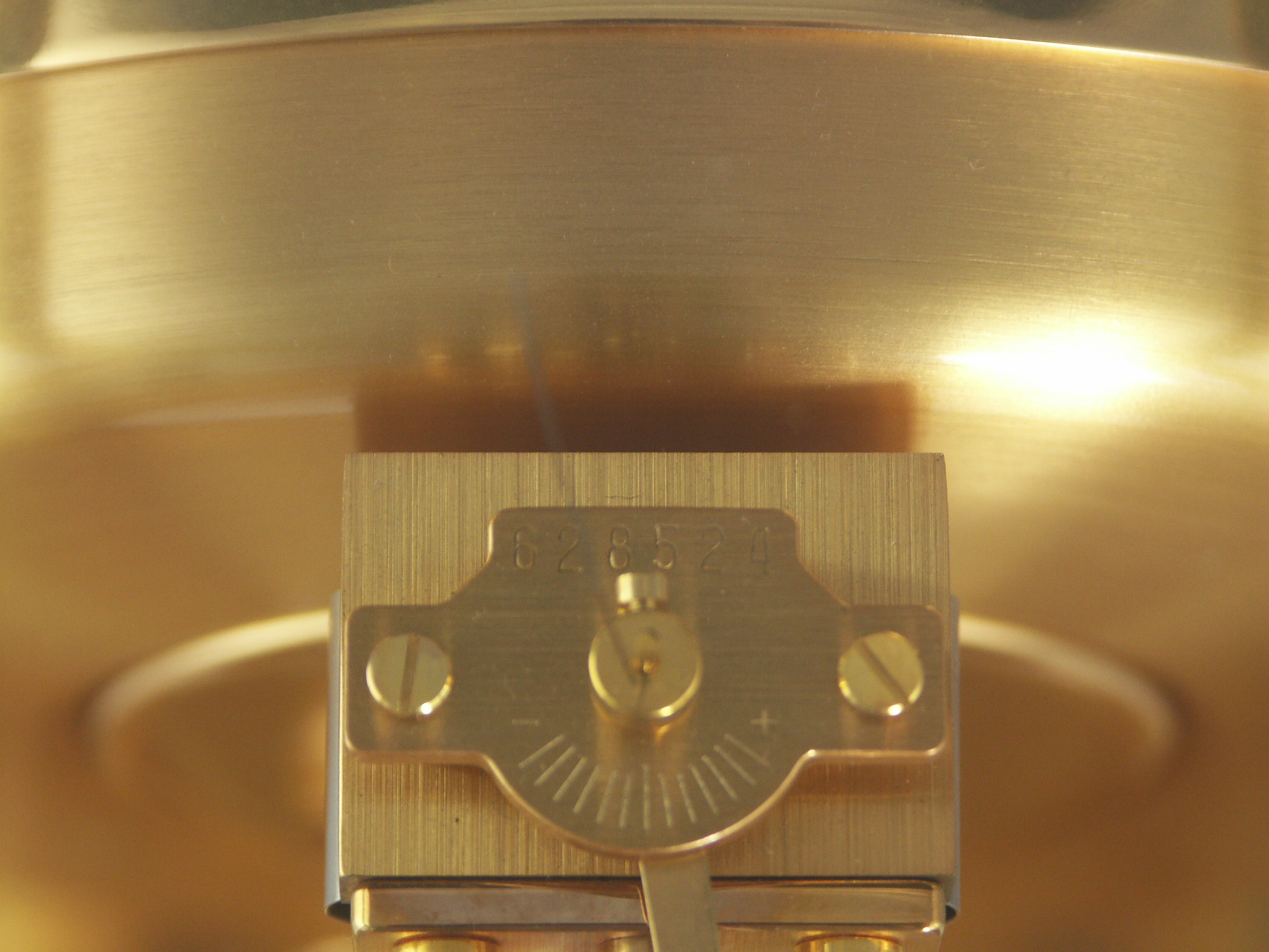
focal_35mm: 200
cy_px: 476
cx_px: 634
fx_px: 7332
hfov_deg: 9.9
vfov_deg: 7.4
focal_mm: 50.8
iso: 100
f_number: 3.5
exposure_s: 1/60
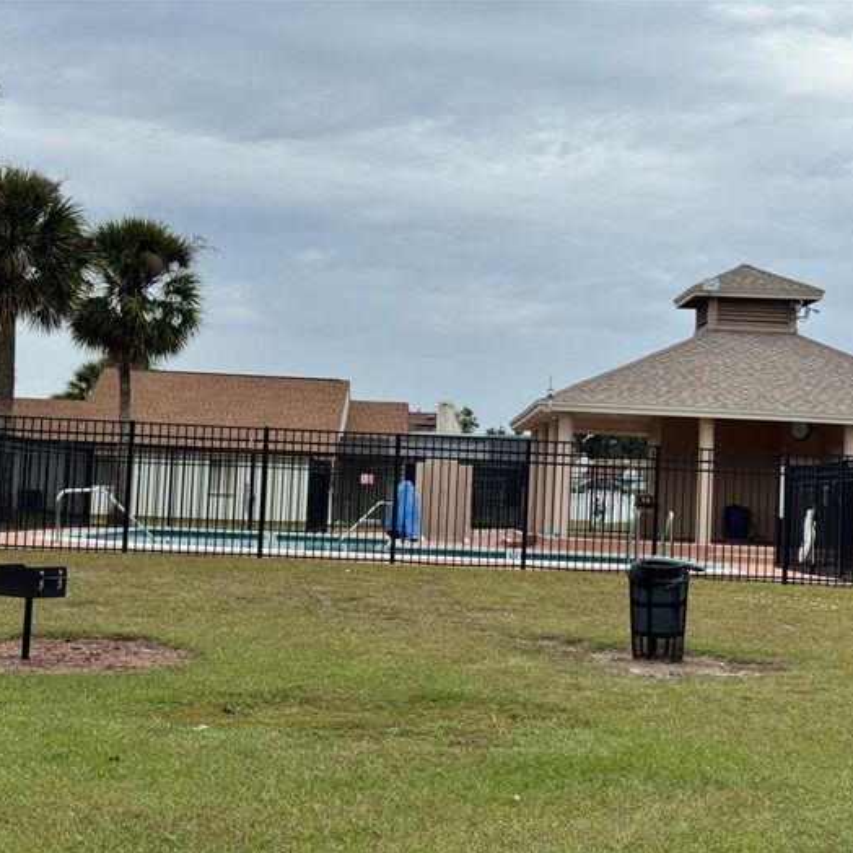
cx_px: 514
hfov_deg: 30.0
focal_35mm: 57
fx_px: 1589
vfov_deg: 30.0
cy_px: 428
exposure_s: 1/3096
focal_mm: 6.76
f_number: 1.78
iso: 64
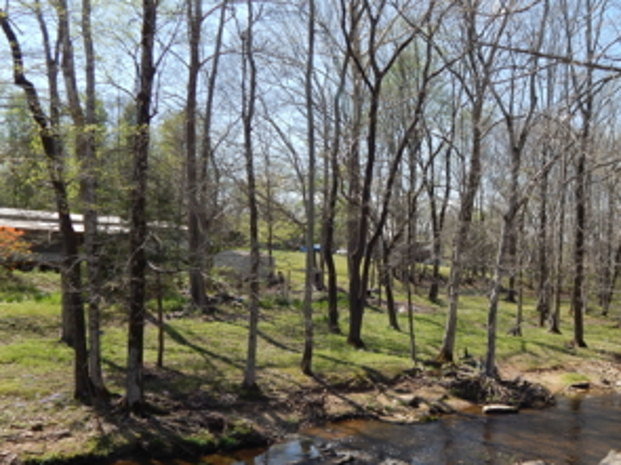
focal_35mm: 38
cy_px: 314
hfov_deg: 48.2
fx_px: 681
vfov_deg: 37.3
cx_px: 415
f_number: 3.2
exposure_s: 1/1500
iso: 200
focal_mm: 5.1
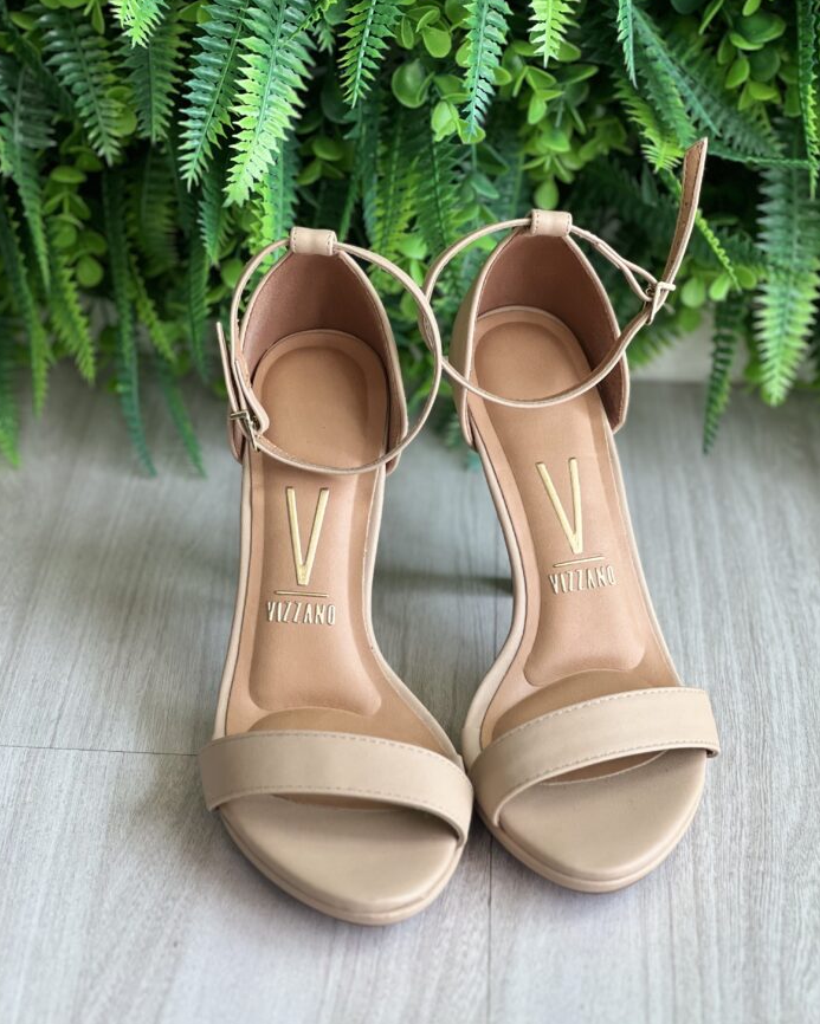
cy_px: 523
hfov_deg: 18.9
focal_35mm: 81
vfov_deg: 23.6
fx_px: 2457
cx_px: 408
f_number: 2.8
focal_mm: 9
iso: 100
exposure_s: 1/120
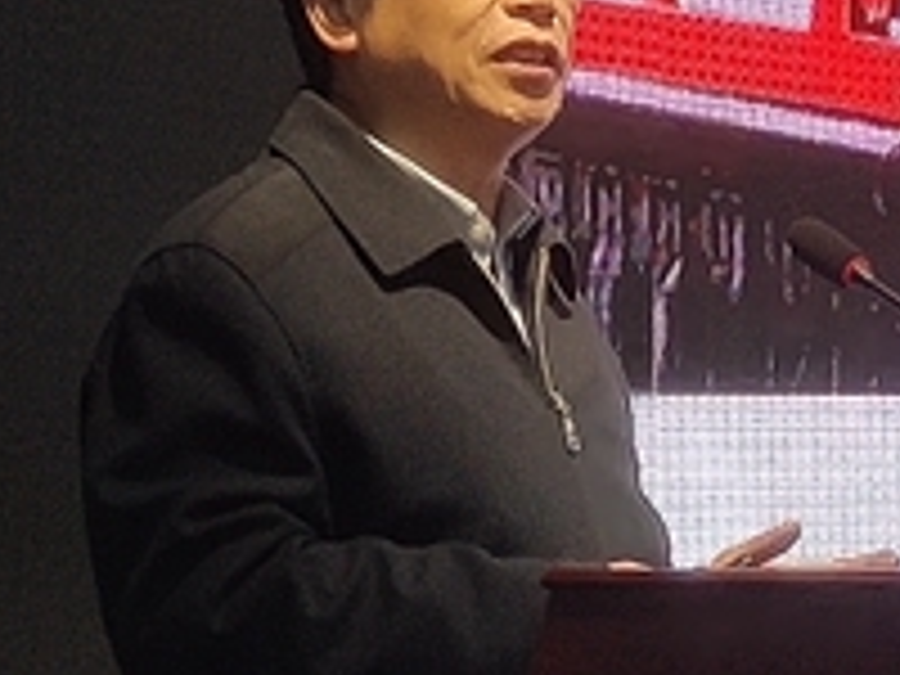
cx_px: 909
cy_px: 236
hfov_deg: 7.7
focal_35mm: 255
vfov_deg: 5.8
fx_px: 6630
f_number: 1.8
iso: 50
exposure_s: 1/279
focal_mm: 4.27
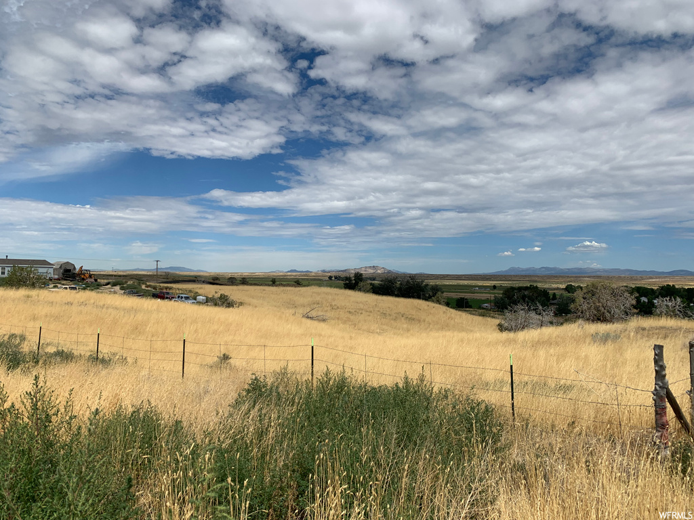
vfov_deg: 53.1
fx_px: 521
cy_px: 260
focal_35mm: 26
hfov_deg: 67.3
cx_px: 347
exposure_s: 1/6061
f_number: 1.8
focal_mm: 4.25
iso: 25
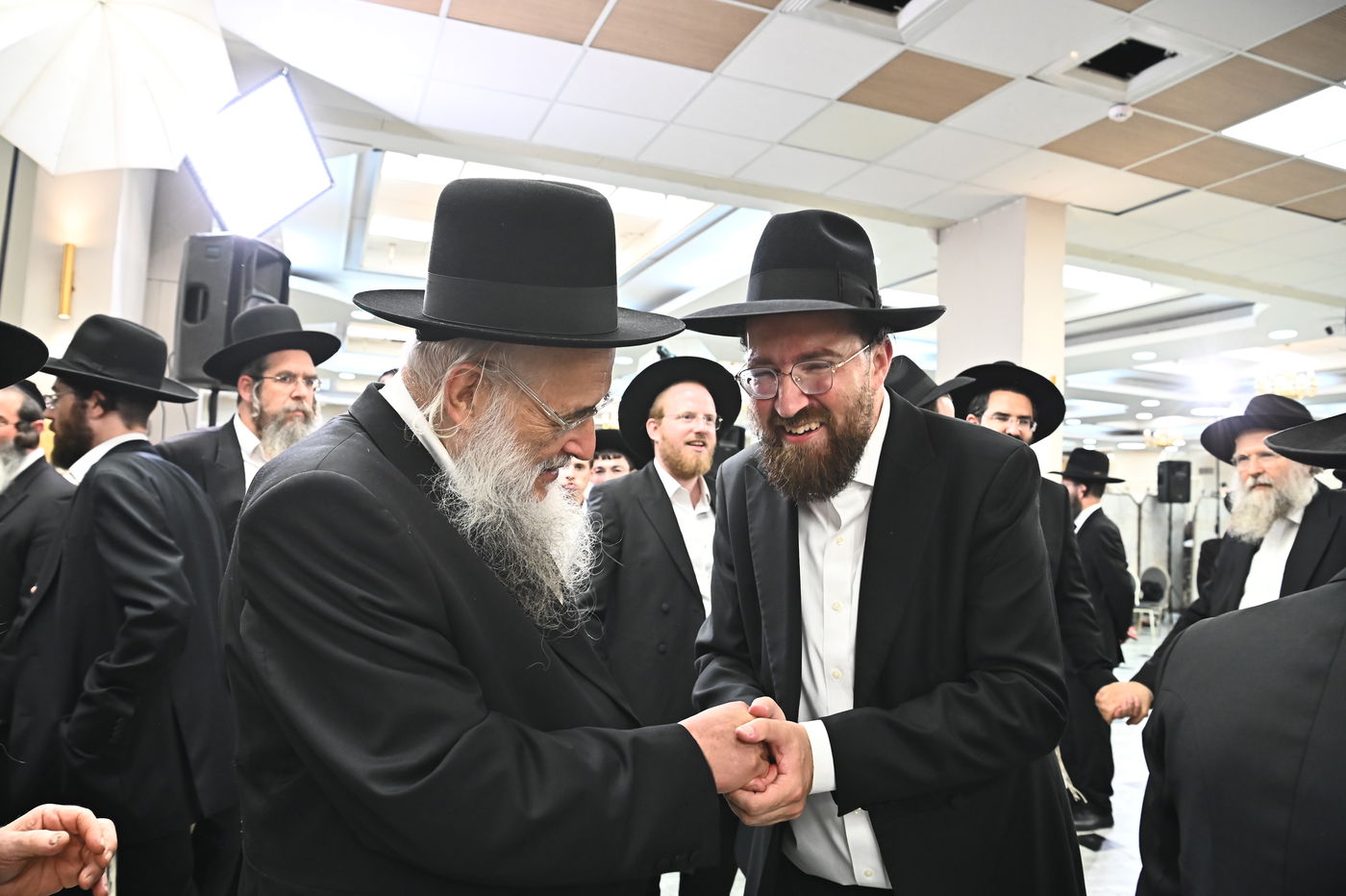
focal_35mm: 26
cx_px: 673
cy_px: 448
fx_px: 972
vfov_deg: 49.5
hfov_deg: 69.4
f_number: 5.6
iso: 3200
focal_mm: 26
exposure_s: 1/200
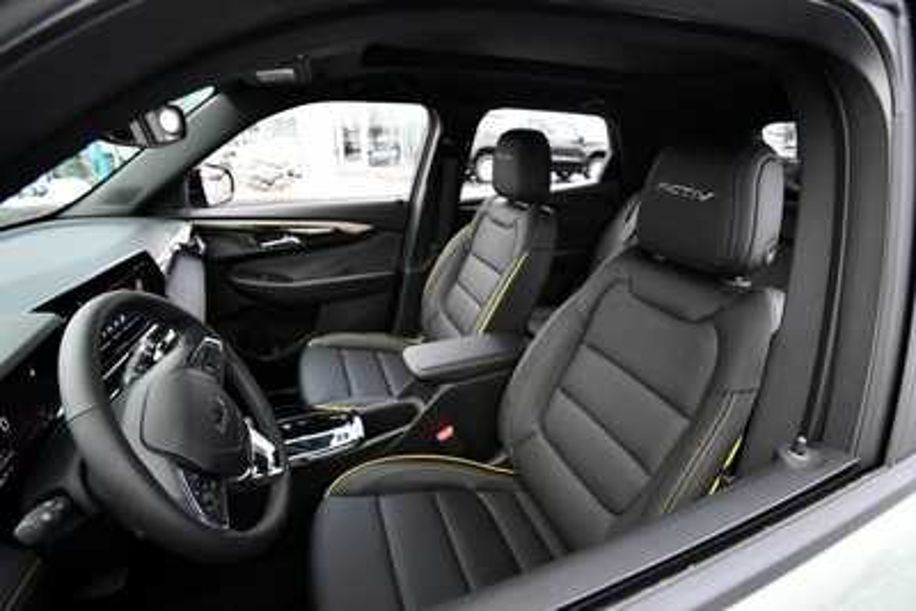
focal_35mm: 15
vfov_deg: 77.4
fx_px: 382
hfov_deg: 100.4
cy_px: 306
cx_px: 458
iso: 1800
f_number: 4.5
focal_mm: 10
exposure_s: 1/125
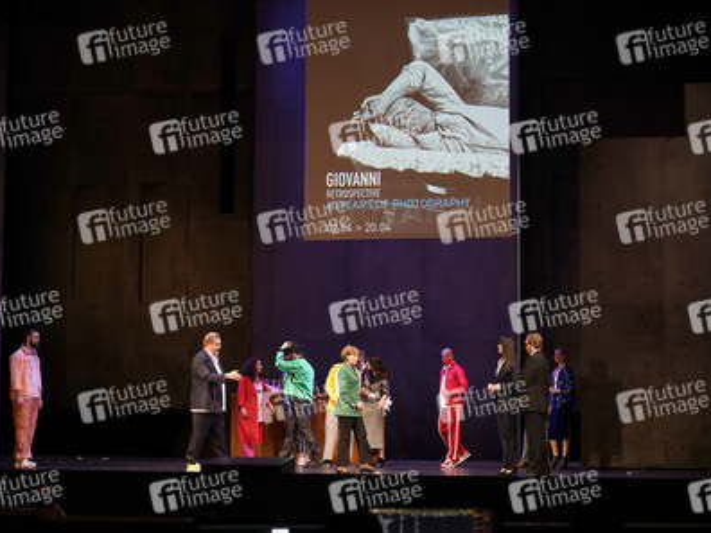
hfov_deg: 23.8
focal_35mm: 82
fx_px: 1684
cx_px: 328
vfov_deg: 18.0
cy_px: 267
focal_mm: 75
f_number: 4
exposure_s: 1/125
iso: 1250
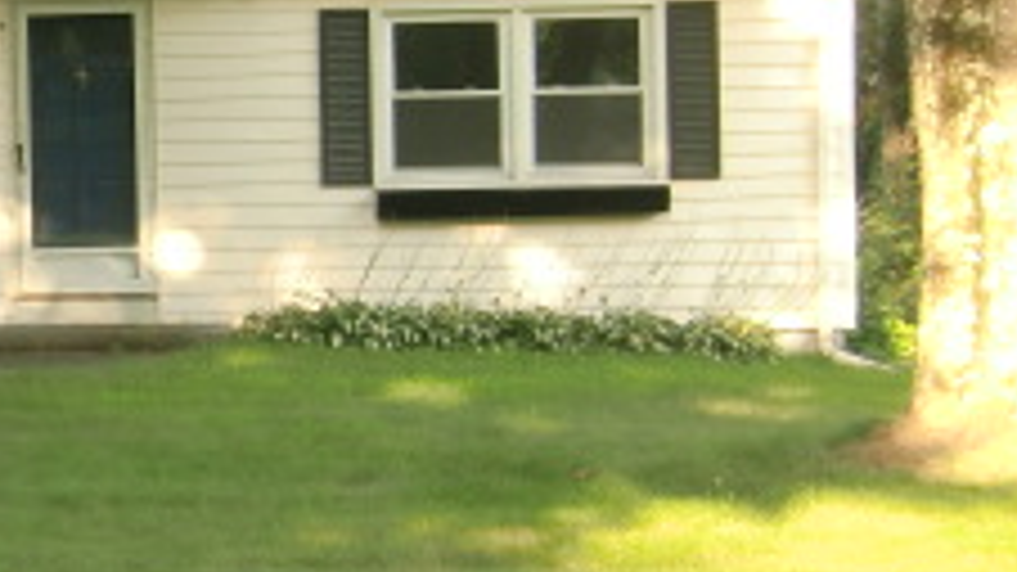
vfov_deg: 11.5
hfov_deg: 18.8
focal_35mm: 105
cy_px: 198
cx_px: -333
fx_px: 2831
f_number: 3.6
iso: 80
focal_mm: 6.1
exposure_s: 1/60
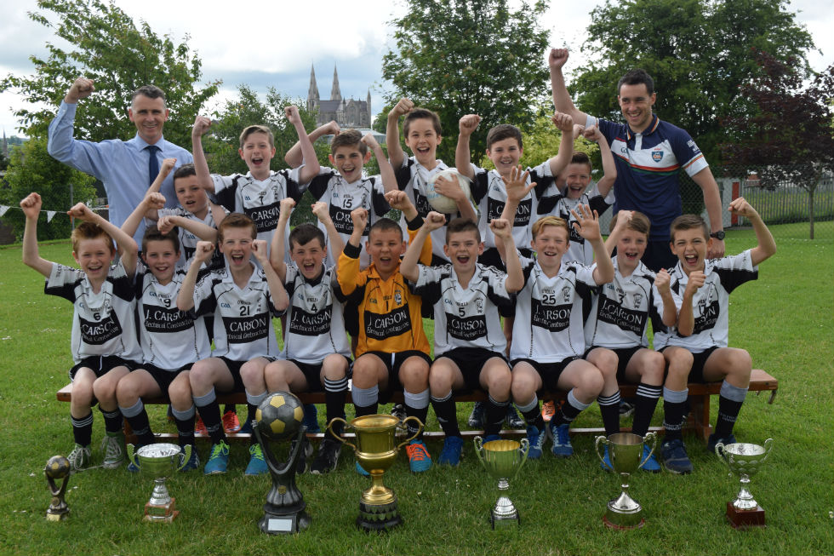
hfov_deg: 49.6
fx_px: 903
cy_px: 278
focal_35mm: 39
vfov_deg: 34.2
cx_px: 417
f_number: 8
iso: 280
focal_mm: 26
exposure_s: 1/250
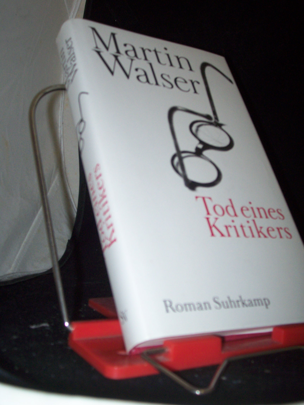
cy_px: 202
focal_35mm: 42
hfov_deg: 34.3
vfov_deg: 44.8
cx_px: 152
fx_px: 492
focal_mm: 7
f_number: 2.8
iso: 160
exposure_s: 1/60
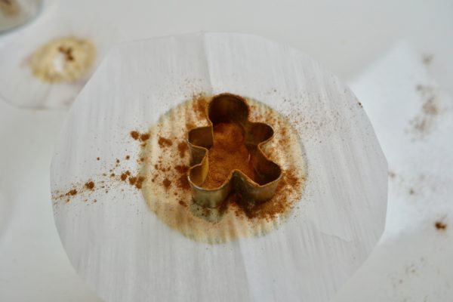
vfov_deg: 47.9
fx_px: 340
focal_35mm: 27
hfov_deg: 67.4
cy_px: 151
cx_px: 226
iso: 320
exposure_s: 1/125
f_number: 5.6
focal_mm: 18
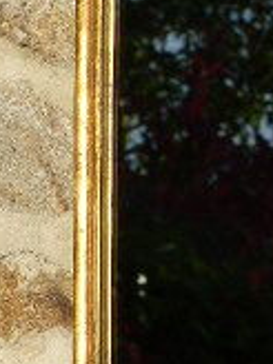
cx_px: 273
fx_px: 5836
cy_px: 142
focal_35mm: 555
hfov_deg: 2.7
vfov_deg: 3.6
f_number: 4
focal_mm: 25.6
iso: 100
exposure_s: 1/1300
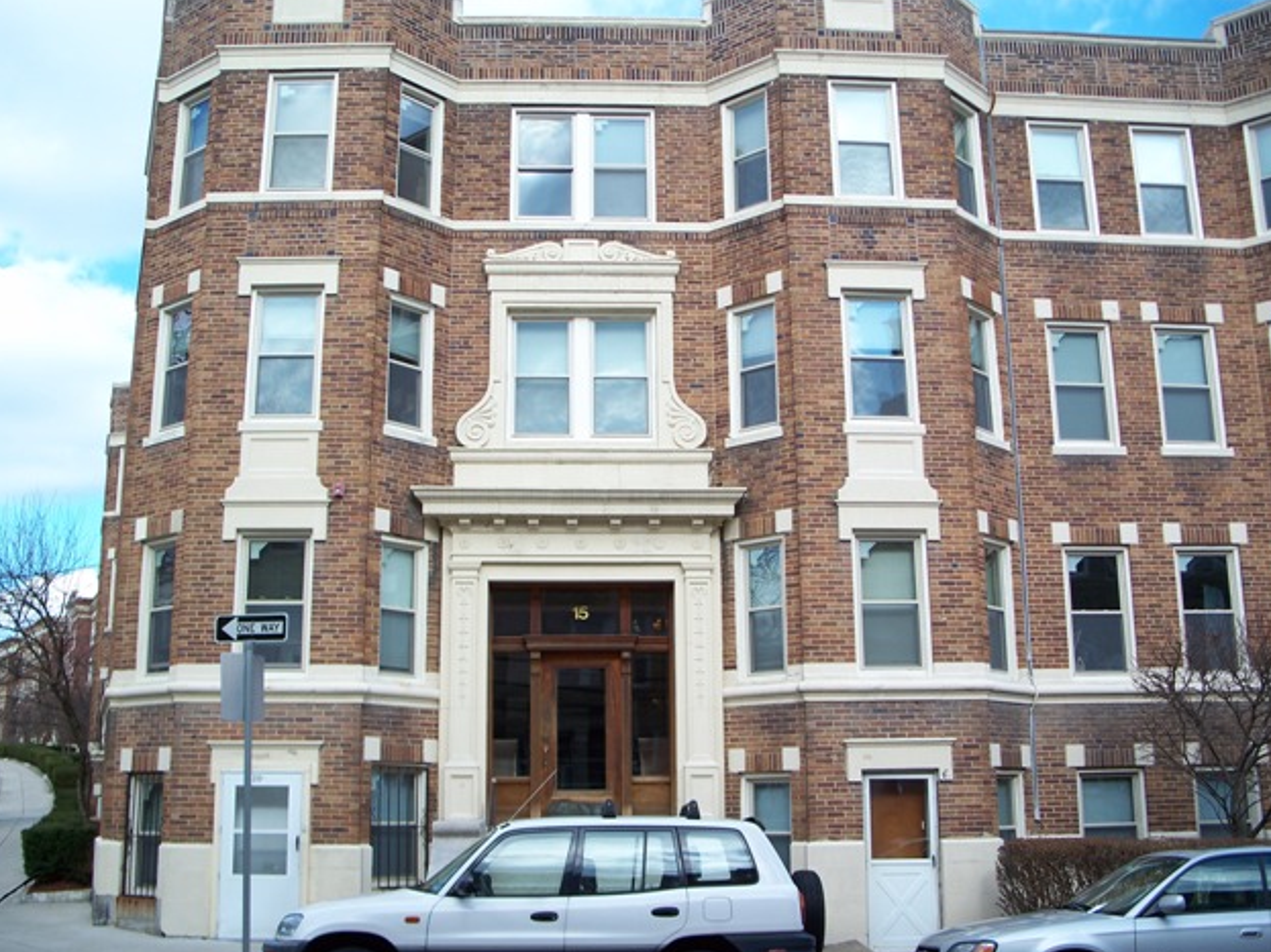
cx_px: 645
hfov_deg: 49.0
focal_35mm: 38
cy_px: 473
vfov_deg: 37.7
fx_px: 1395
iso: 64
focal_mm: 7.8
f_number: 2.8
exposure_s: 1/400
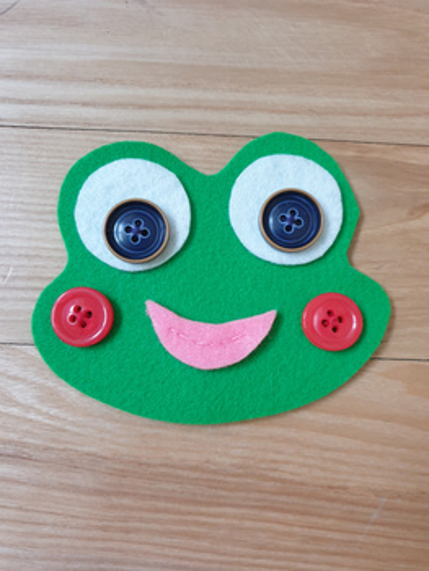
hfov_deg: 53.1
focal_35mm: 26
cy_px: 286
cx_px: 214
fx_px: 429
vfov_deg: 67.3
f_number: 1.5
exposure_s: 1/39
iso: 250
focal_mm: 4.3
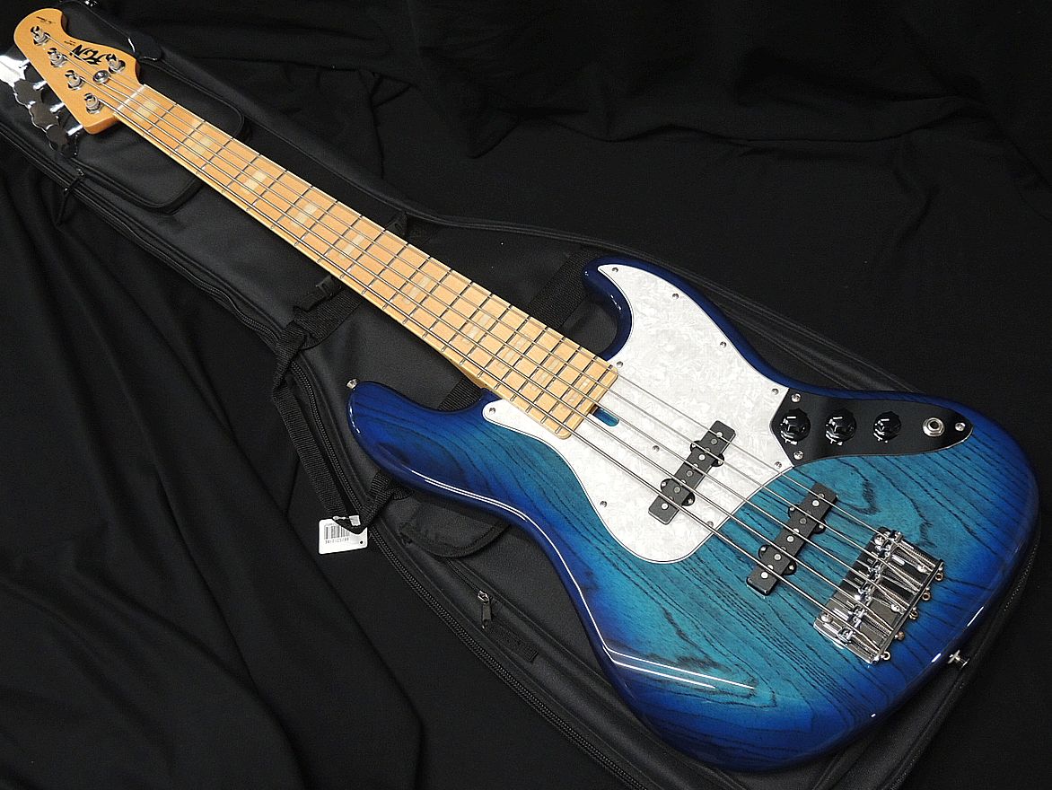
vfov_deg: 43.0
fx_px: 1003
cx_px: 526
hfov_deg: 55.3
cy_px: 395
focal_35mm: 33
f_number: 3.2
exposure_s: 1/20
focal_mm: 5.8
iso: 400
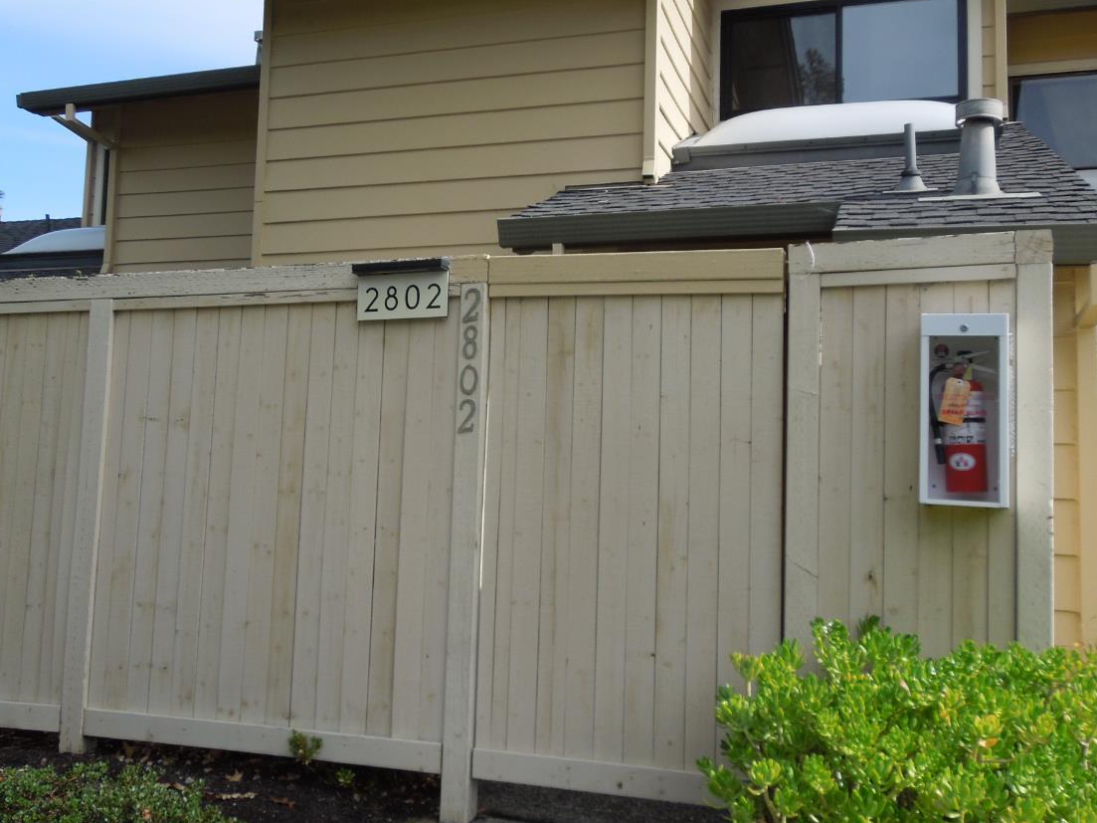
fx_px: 1077
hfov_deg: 54.0
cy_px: 370
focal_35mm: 34
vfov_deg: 41.7
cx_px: 531
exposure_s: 1/640
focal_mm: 4.5
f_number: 3.3
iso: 100
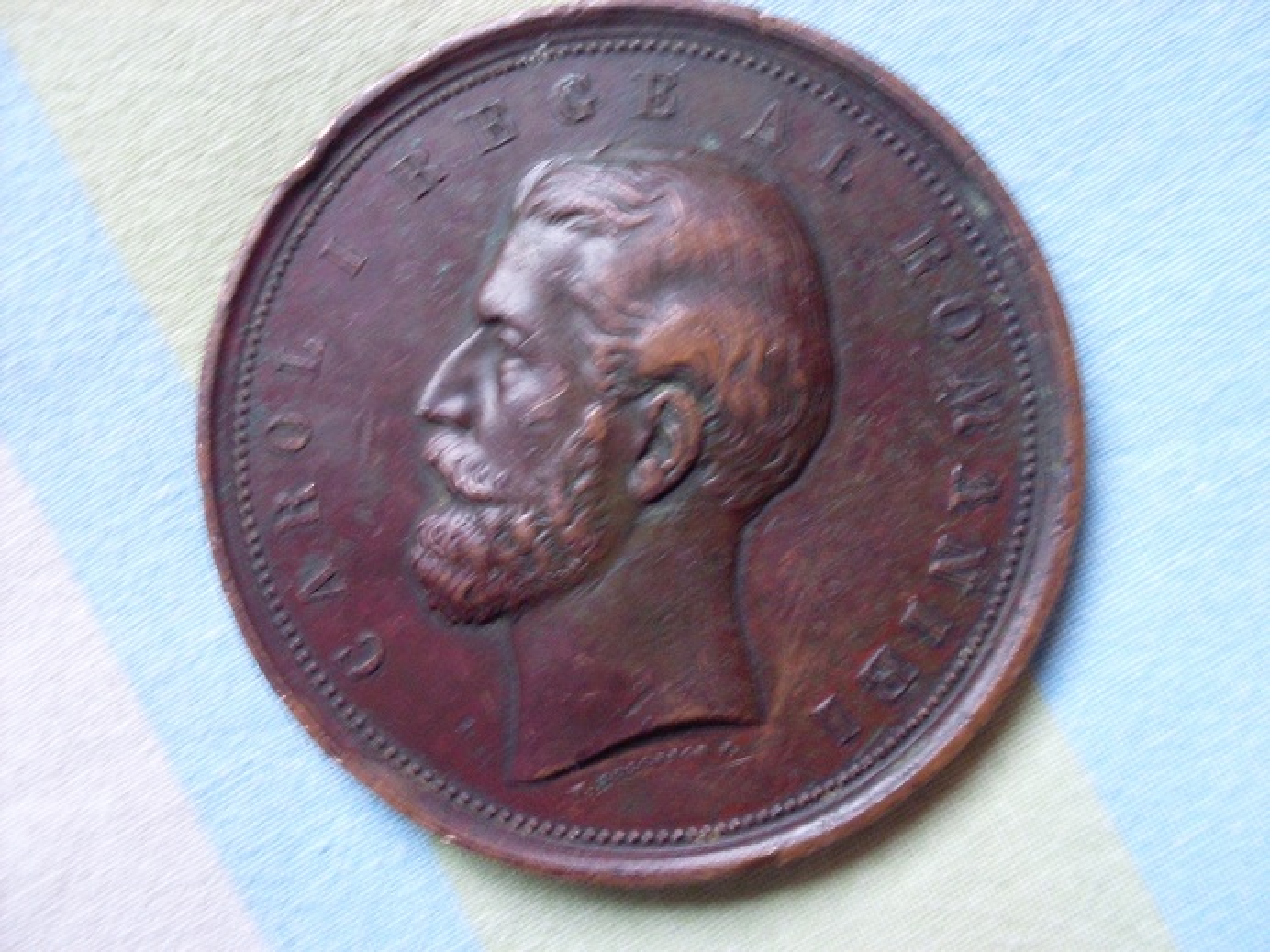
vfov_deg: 37.7
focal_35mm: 38
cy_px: 476
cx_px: 635
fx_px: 1394
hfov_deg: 49.0
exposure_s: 1/6
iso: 200
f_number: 2.8
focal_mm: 6.3
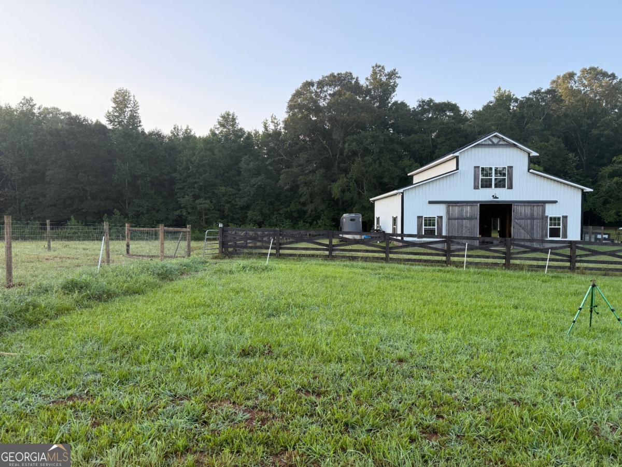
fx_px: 431
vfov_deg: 56.8
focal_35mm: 24
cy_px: 234
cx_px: 311
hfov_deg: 71.6
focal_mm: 6.76
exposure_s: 1/547
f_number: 1.78
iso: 100
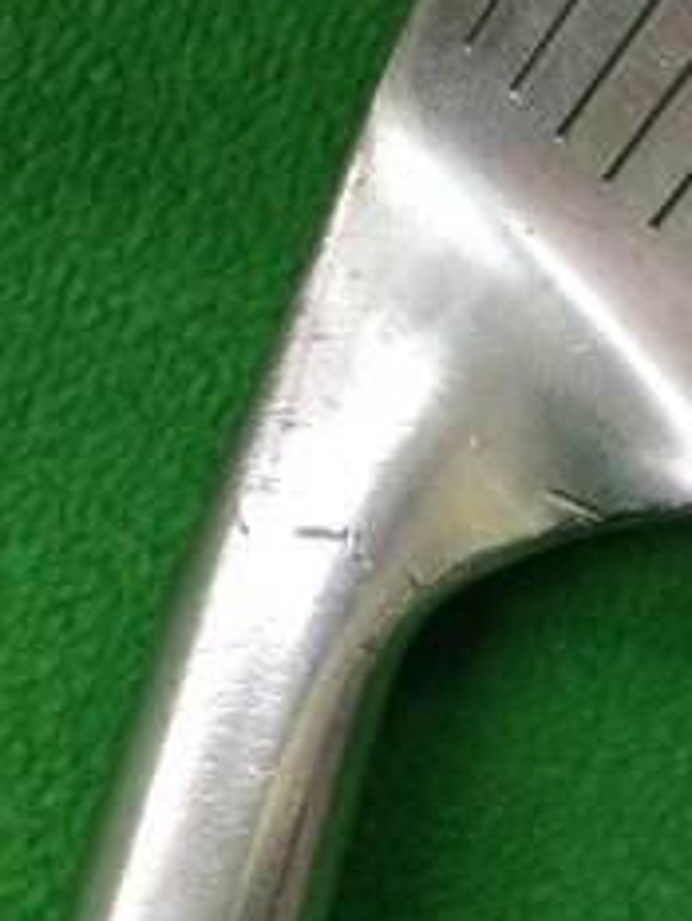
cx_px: 376
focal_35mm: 85
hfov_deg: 17.4
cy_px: 585
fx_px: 2264
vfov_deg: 22.9
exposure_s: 1/30
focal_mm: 3.3
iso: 100
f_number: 2.4
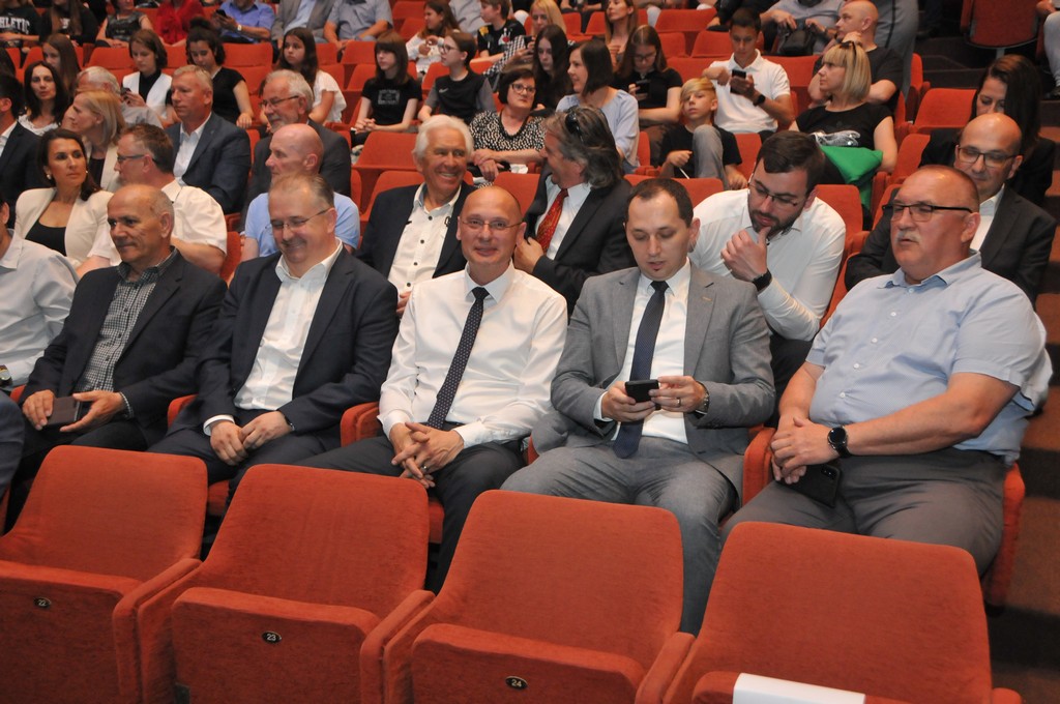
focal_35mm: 36
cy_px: 352
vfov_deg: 36.8
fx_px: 1059
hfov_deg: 53.2
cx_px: 530
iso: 1600
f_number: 5.6
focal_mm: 24
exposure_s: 1/30
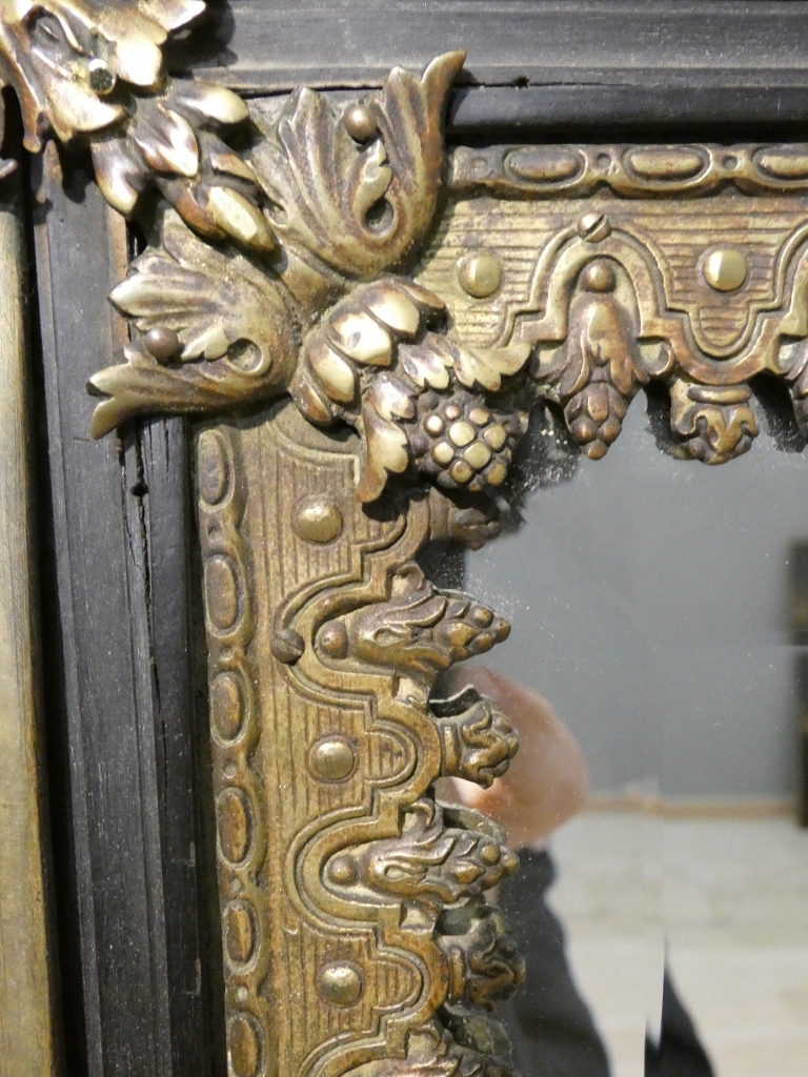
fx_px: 1089
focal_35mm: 35
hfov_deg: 40.7
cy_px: 538
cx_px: 404
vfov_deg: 52.6
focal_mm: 6.2
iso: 1600
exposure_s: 1/80
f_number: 3.4
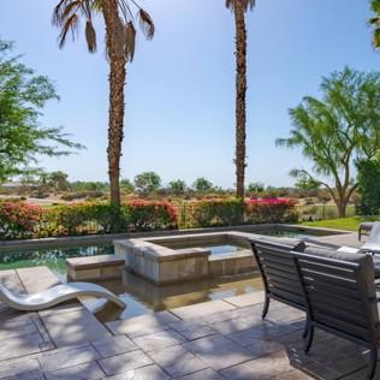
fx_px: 385
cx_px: 308
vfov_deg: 52.5
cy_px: 193
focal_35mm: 31
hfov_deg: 49.3
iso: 100
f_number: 10
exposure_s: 1/1600
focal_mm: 18
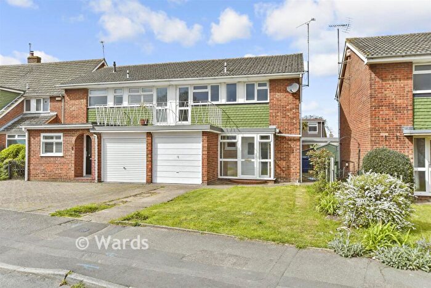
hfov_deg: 67.4
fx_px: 323
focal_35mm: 27
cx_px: 216
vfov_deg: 47.9
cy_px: 144
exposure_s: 1/400
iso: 500
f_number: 10
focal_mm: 18
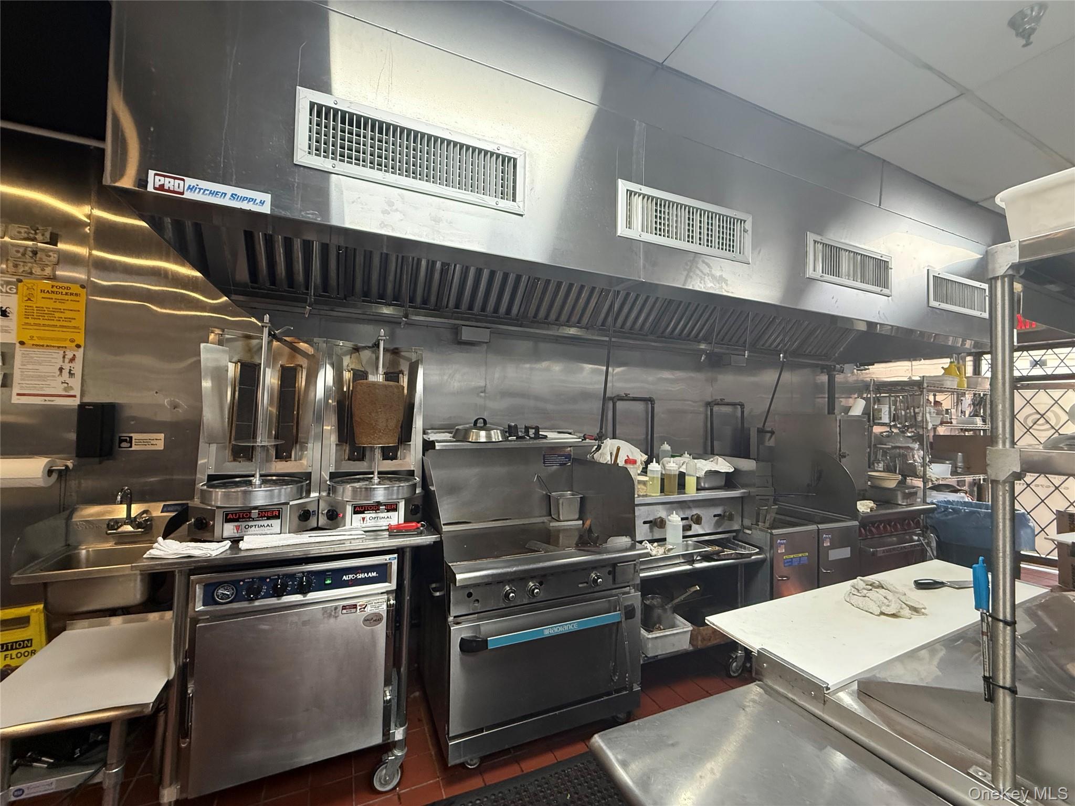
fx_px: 435
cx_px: 538
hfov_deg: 102.1
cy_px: 403
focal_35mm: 14
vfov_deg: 85.7
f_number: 2.2
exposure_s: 1/120
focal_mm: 2.22
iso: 500
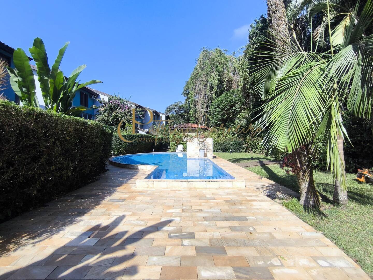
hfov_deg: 94.5
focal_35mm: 16
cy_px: 140
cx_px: 186
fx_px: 172
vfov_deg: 78.1
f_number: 2.2
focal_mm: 1.65
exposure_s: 1/932
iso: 50
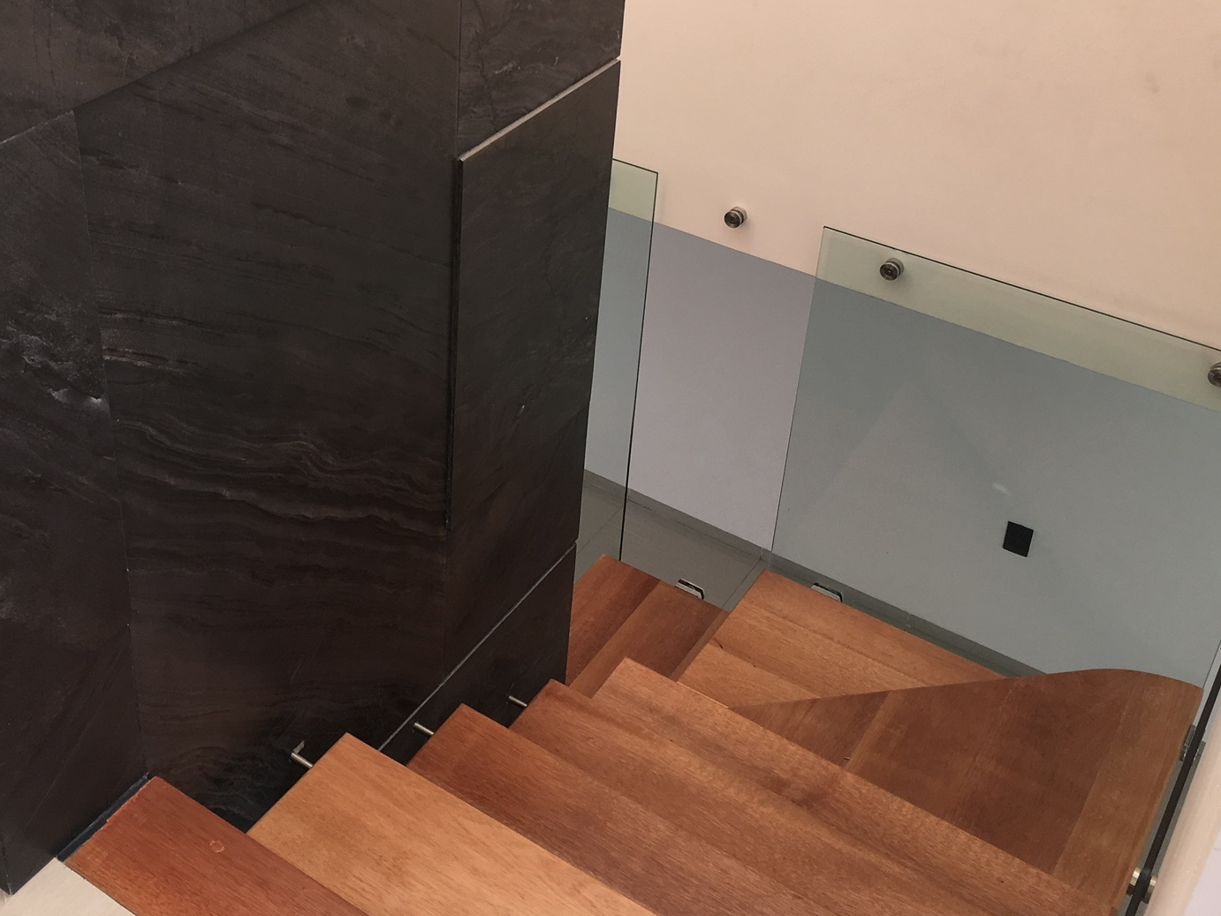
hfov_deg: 43.5
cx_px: 448
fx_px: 1517
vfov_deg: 33.2
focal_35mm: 43
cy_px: 280
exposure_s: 1/199
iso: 25
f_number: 2.2
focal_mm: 4.15
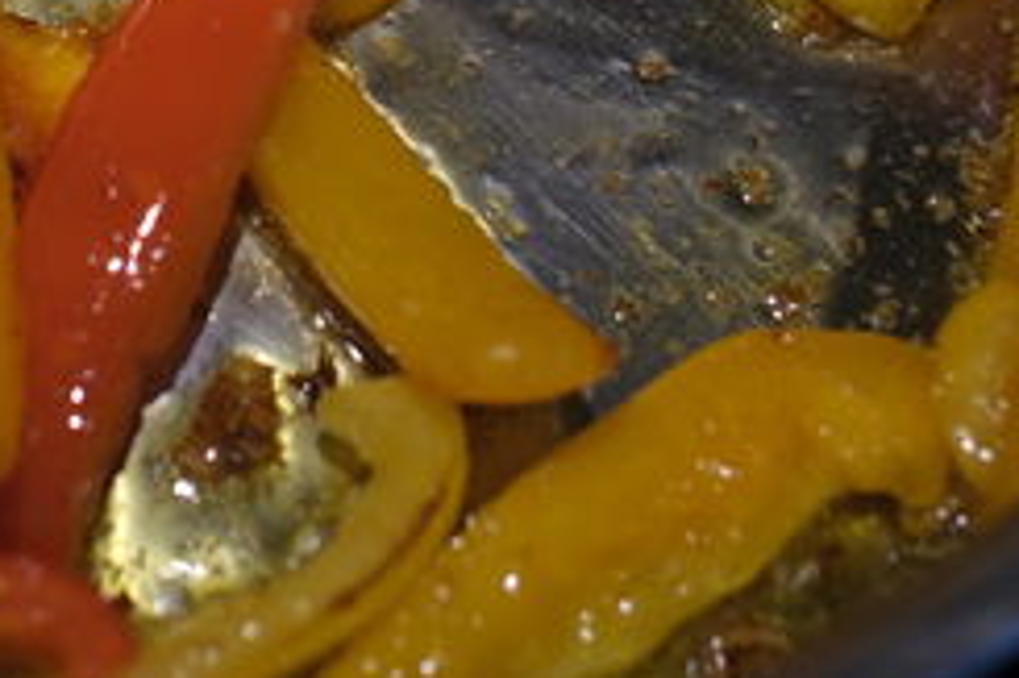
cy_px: -320
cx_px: -17
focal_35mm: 138
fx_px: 3903
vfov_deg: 9.7
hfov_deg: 14.6
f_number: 2.8
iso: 200
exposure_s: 1/42
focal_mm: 30
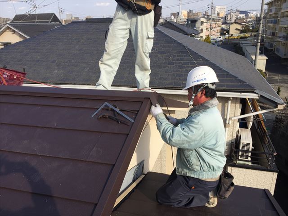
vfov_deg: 48.2
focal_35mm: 29
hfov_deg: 61.7
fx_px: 241
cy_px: 108
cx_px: 144
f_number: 2.2
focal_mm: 4.15
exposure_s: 1/1464
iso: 32
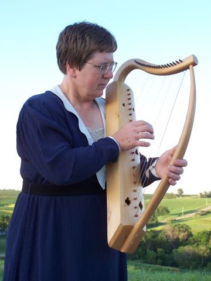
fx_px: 610
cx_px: 106
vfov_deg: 26.0
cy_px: 140
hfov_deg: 19.6
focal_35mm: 75
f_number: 3.2
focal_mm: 12.4
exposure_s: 1/125
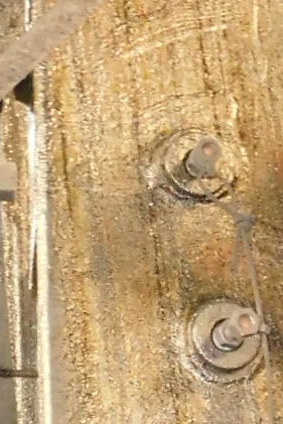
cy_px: 315
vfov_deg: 15.8
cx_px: 142
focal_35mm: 129
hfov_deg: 10.6
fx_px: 1520
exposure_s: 1/2
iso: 800
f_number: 3
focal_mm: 4
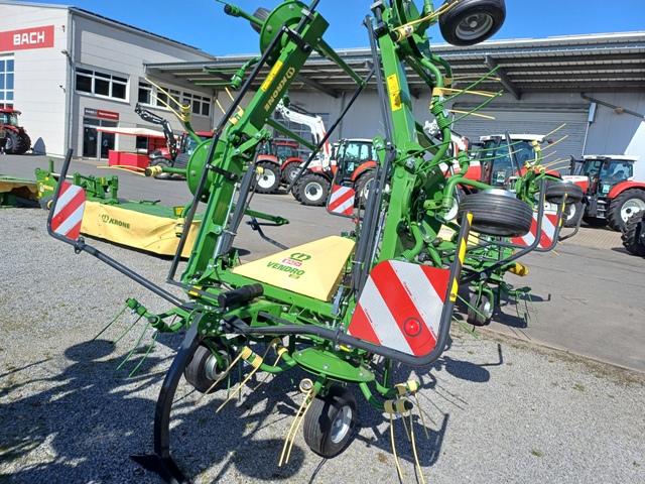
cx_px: 322
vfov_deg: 54.9
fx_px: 466
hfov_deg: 69.4
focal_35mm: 25
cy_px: 242
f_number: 1.8
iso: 50
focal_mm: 4.65
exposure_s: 1/1259
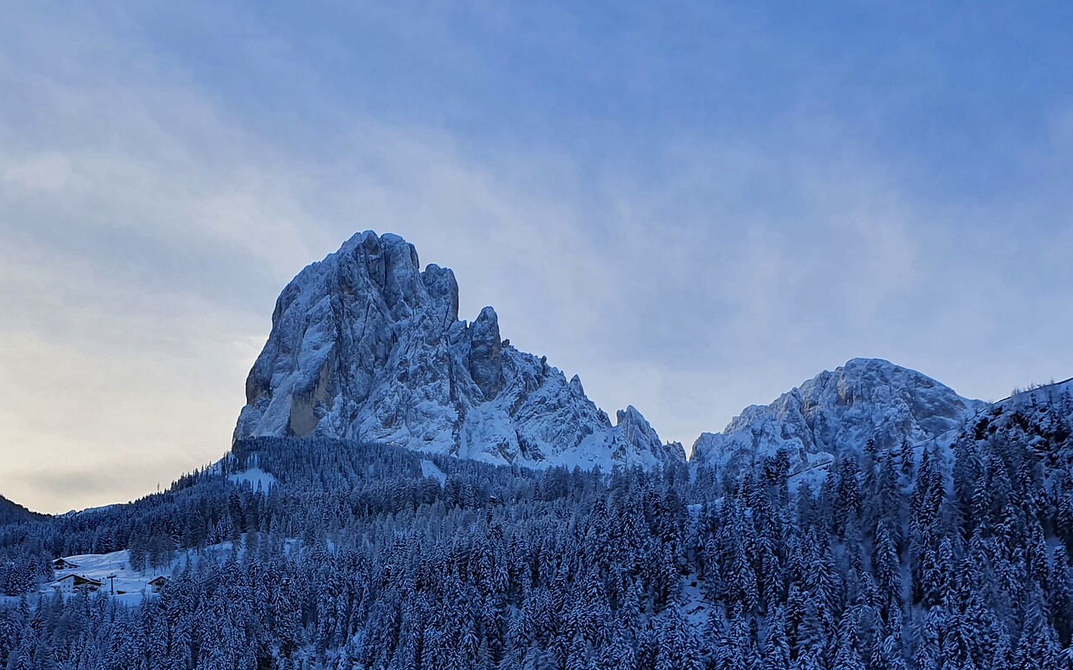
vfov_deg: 29.6
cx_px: 358
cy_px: 571
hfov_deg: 46.5
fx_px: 1228
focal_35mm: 42
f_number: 2.4
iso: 50
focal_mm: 4.32
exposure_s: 1/1752
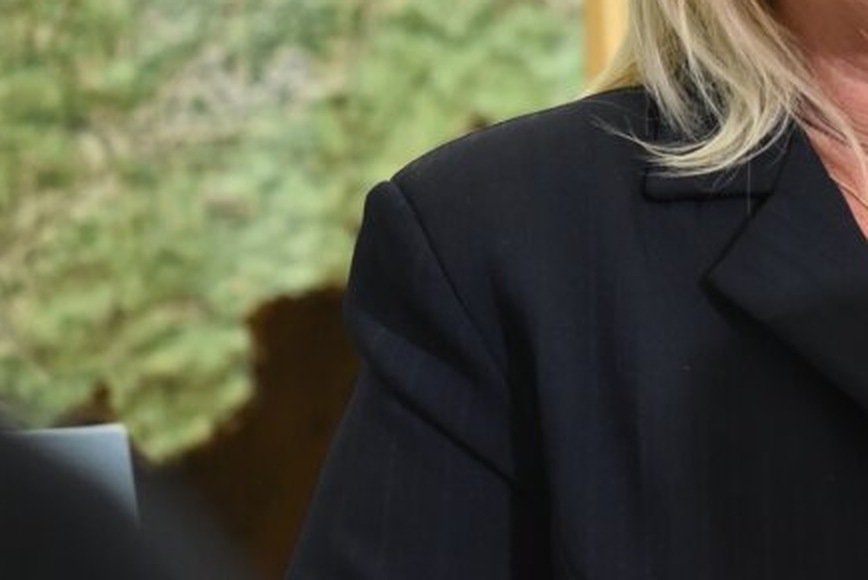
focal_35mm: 295
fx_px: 7117
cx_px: 886
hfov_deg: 7.0
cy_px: -48
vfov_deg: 4.7
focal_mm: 125
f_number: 4
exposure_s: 1/100
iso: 3200
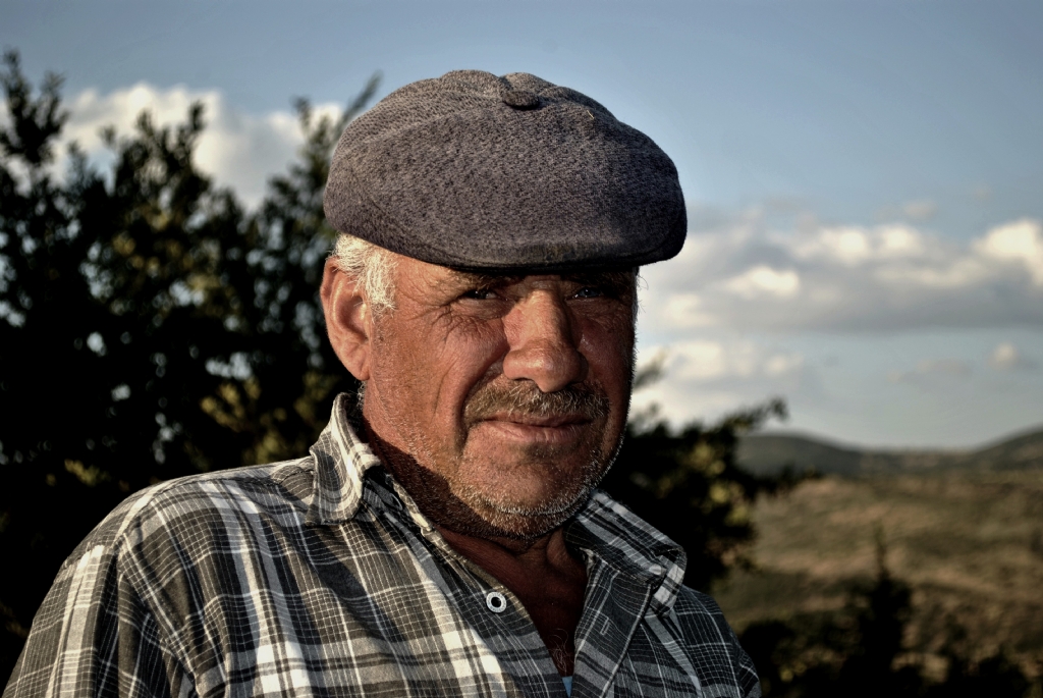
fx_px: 2393
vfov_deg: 16.6
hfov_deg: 24.6
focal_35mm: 82
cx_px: 522
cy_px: 349
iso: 100
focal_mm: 55
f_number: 6.3
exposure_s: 1/200
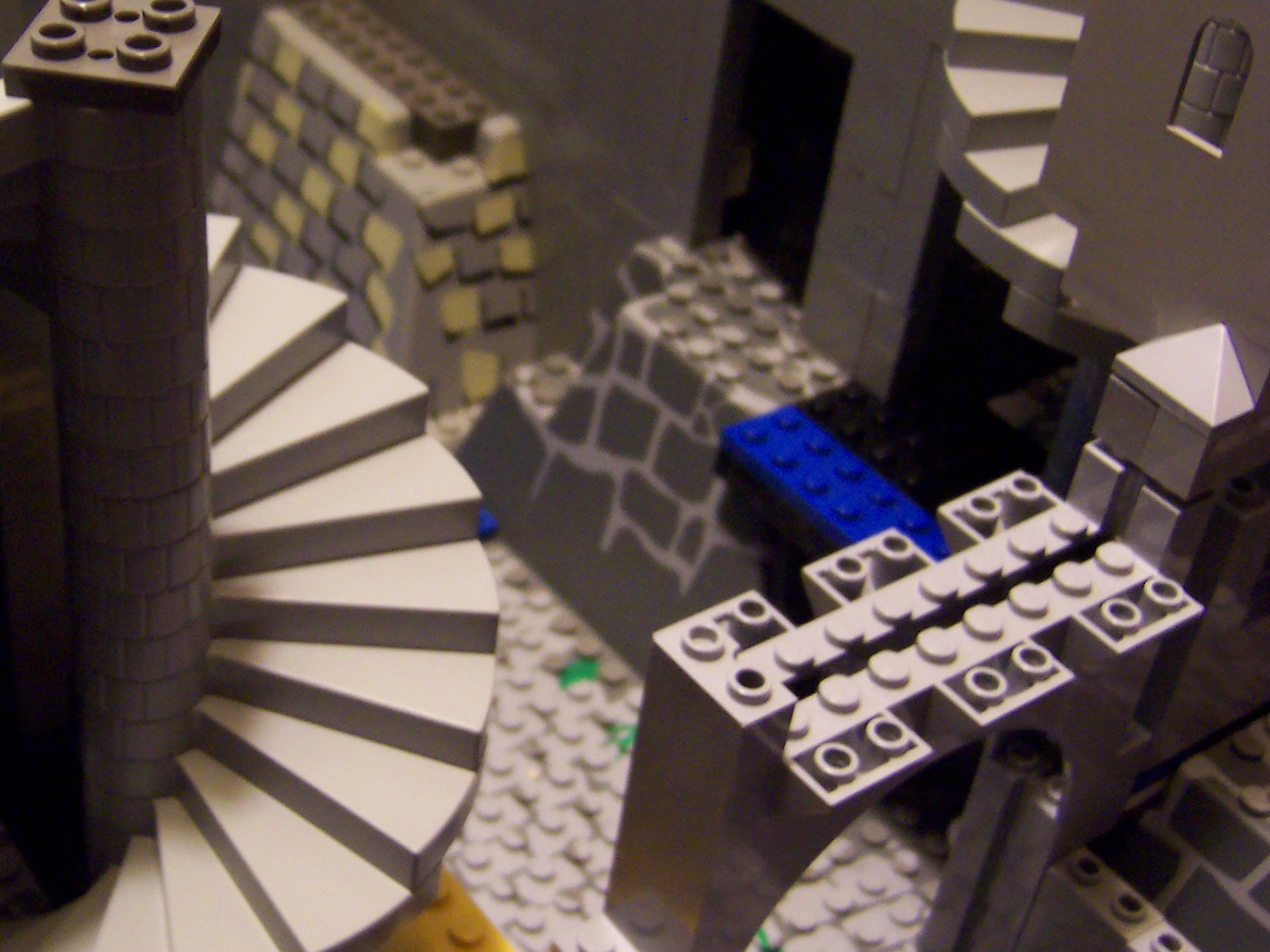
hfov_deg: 35.1
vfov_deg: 27.0
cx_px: 384
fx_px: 1981
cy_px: 474
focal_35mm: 54
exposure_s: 1/8
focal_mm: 5.5
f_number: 2.8
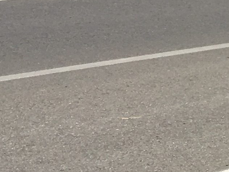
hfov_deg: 9.5
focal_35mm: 185
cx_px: 557
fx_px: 1224
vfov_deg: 8.0
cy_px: -6
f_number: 2.2
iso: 25
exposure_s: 1/3344
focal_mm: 4.15
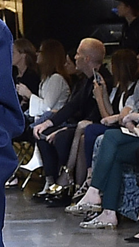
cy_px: 251
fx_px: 550
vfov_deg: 24.1
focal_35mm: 84
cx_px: -90
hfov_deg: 13.3
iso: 2000
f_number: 4.5
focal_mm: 24
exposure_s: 1/500
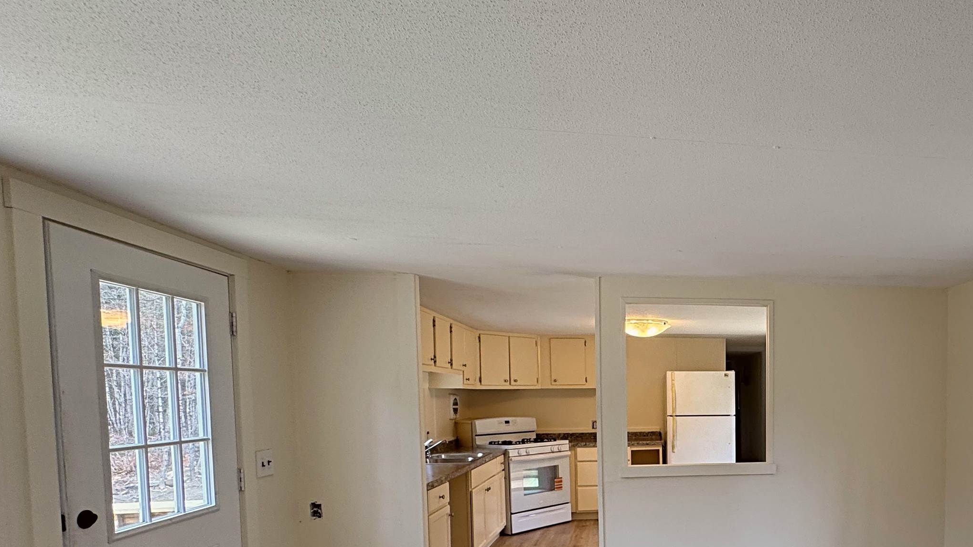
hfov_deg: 73.2
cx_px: 729
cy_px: 427
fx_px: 593
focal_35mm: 23
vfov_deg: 47.2
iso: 64
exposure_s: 1/120
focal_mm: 2.22
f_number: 2.2
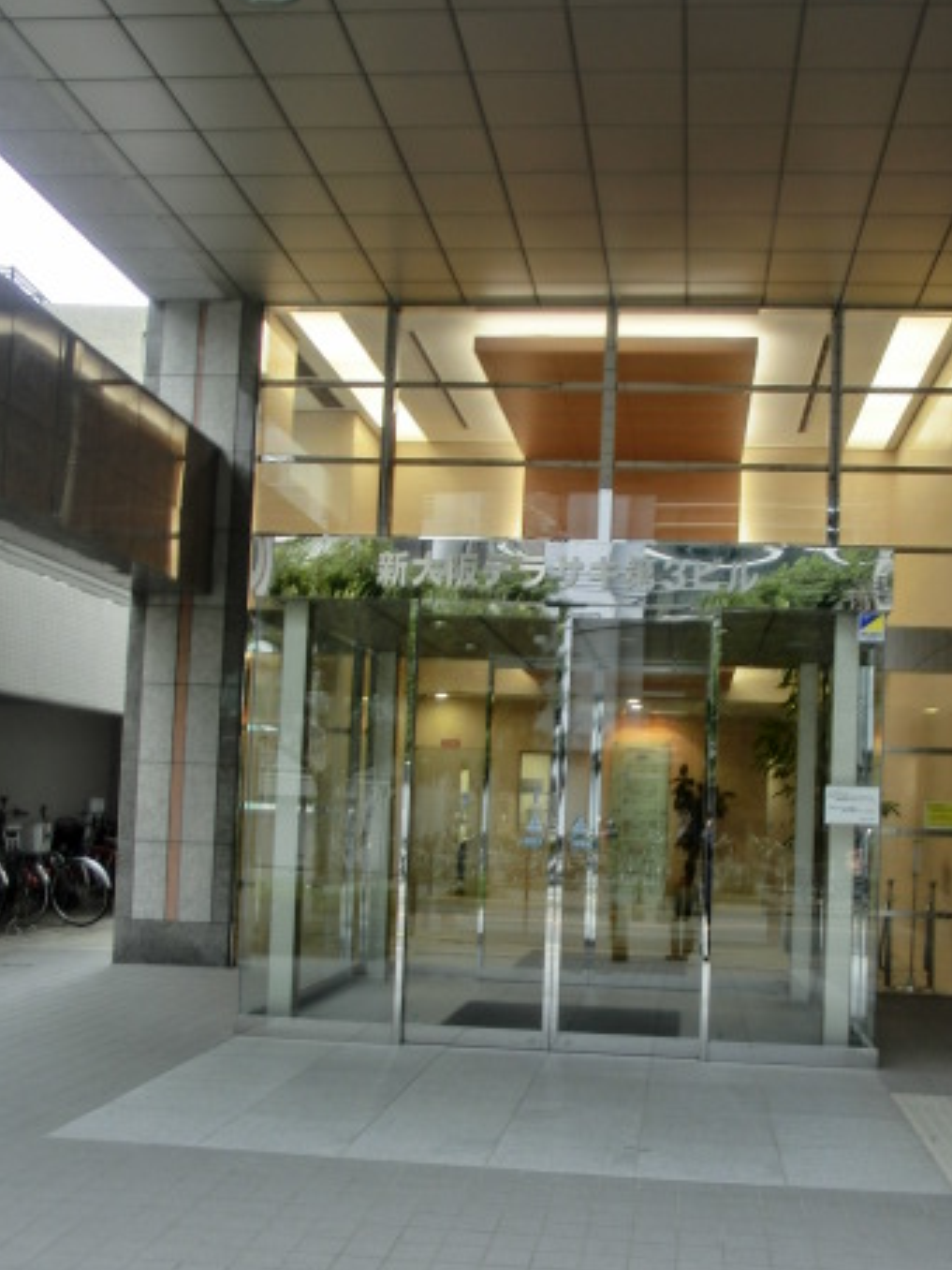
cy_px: 742
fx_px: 1247
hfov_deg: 41.7
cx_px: 553
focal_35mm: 34
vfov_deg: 53.7
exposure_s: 1/60
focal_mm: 4.24
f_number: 3
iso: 125
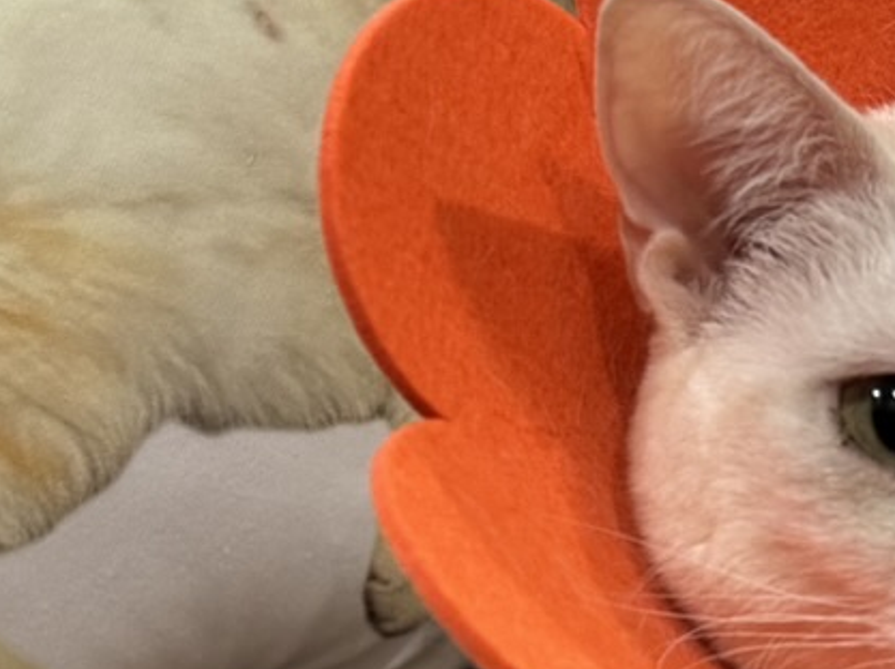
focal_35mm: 118
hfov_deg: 16.6
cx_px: 219
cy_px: 285
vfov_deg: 12.5
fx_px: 3048
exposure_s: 1/60
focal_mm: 6.76
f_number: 1.78
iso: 160
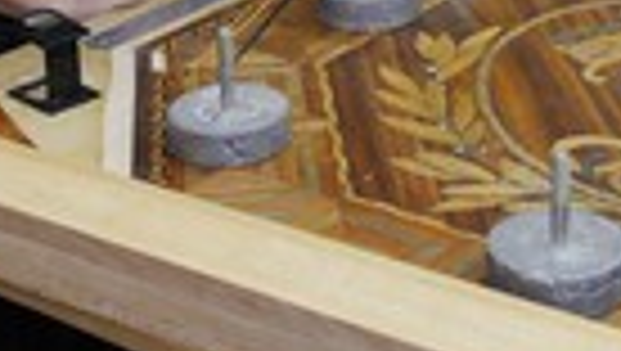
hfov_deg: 20.6
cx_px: 518
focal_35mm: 102
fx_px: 1682
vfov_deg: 11.3
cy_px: -220
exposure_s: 1/3.33
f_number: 9
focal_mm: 32
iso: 200
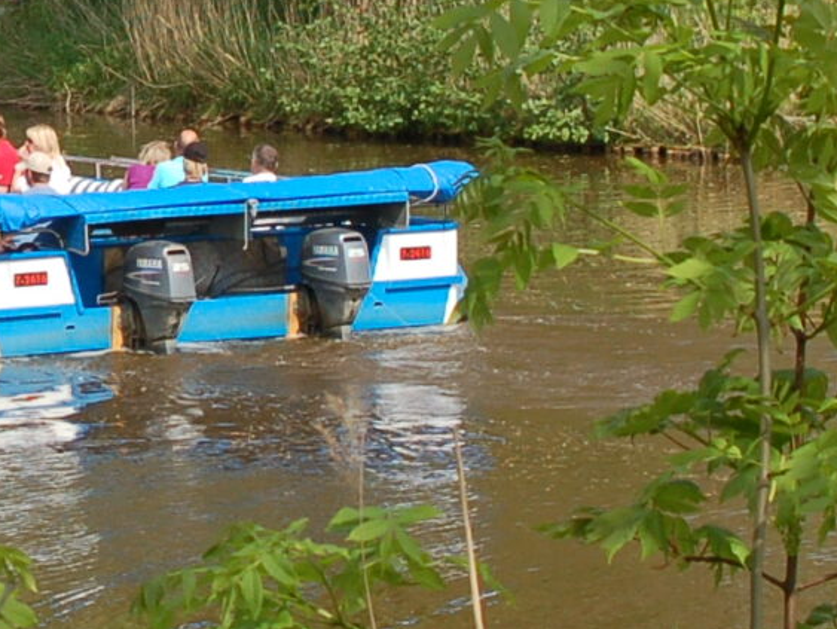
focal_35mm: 229
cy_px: 21
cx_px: -150
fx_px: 5545
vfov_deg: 6.5
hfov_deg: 8.5
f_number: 8
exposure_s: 1/250
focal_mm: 35
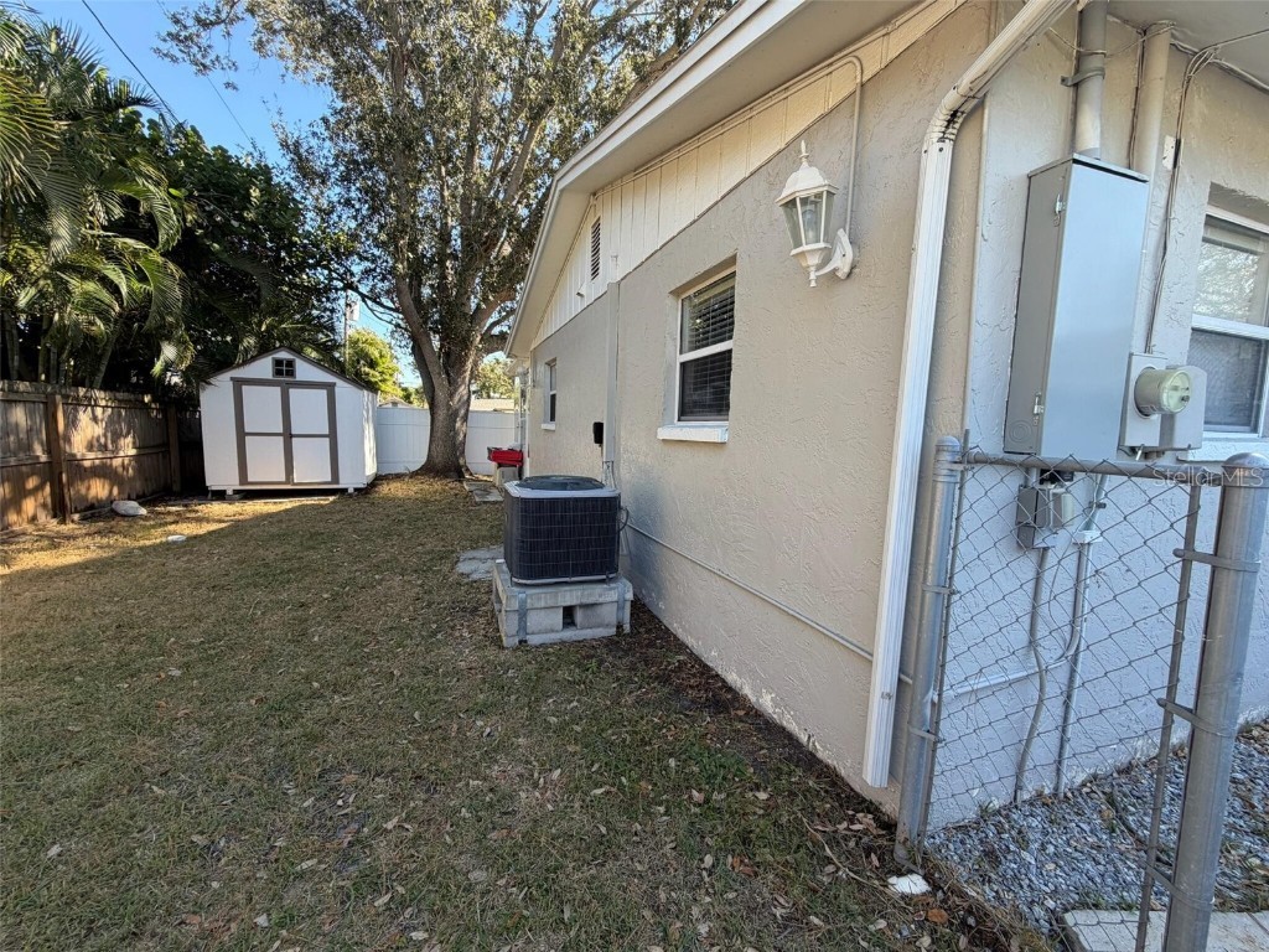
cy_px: 476
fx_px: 513
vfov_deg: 85.7
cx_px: 634
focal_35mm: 14
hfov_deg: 102.1
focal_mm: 2.22
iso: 40
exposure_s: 1/183
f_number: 2.2
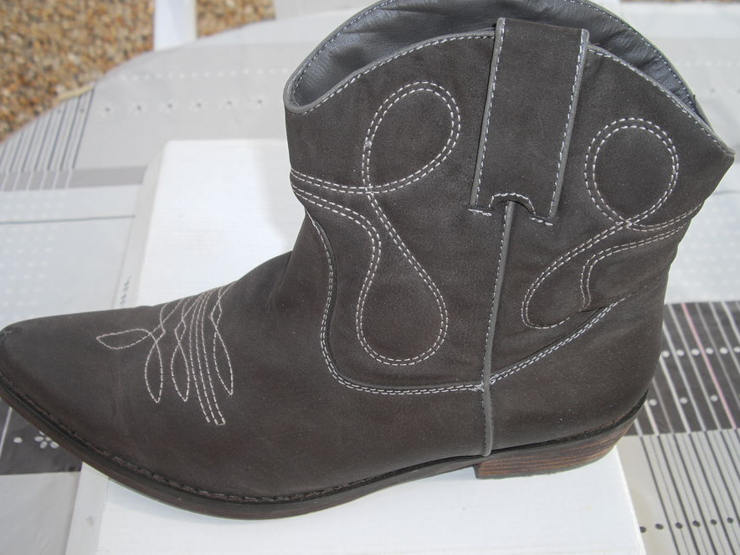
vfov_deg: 33.6
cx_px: 381
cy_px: 273
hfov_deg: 43.8
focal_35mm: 43
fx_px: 919
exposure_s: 1/320
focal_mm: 7.9
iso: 50
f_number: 2.8
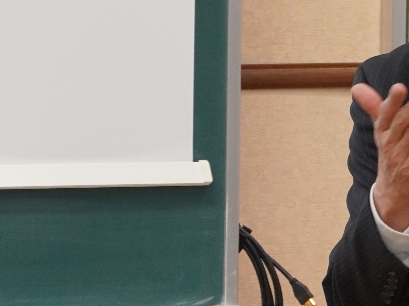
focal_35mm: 450
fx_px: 5317
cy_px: 50
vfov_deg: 3.3
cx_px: 345
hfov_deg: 4.4
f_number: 5.6
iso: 2000
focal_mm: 90
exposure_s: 1/160
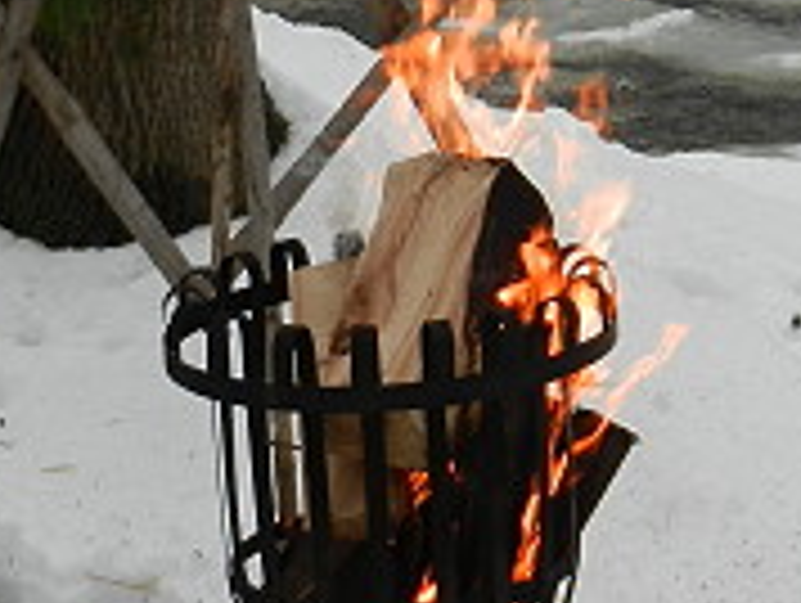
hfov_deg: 13.5
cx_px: 742
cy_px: -112
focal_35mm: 145
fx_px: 3360
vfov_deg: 10.1
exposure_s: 1/200
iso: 160
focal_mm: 6.9
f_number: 4
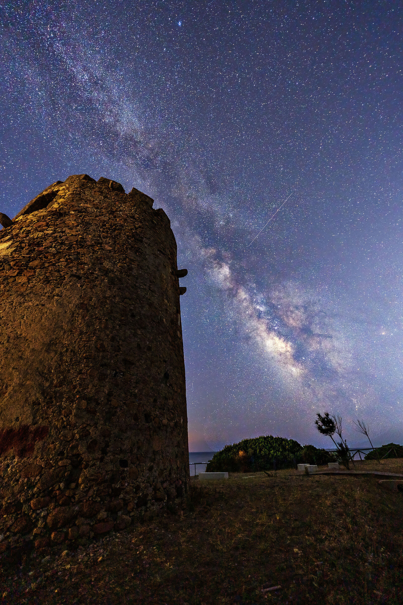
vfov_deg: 112.6
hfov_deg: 90.0
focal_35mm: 12
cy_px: 302
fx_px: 201
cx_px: 202
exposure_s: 15
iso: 1600
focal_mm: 12
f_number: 2.8
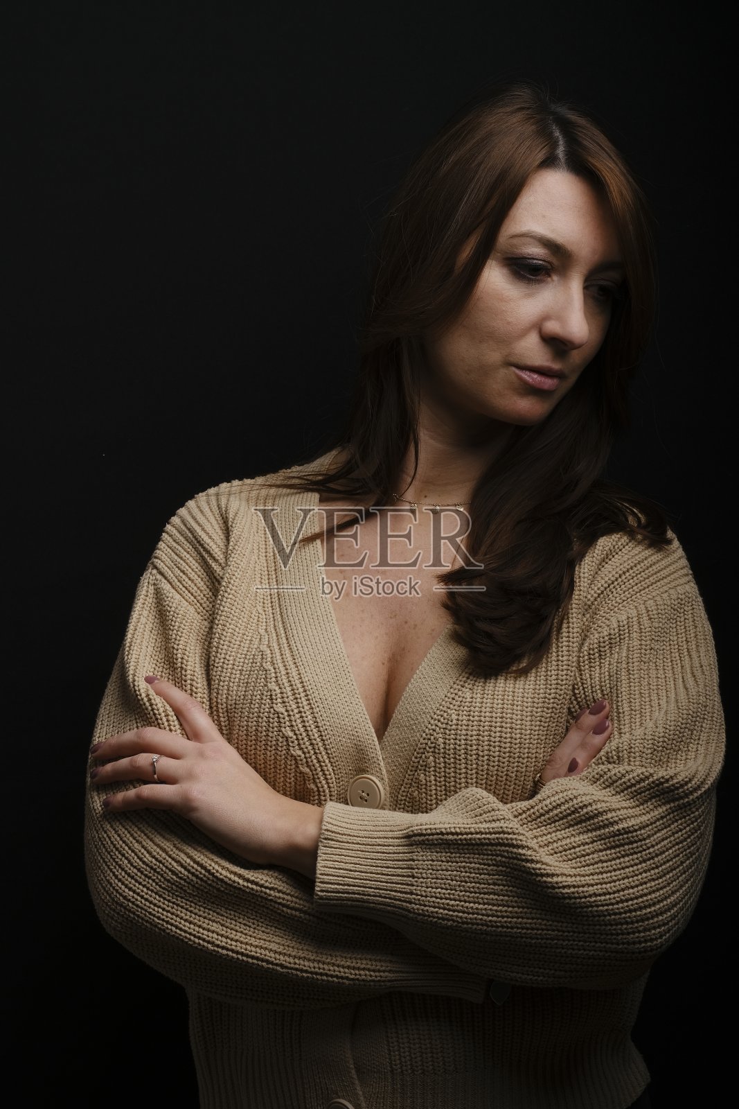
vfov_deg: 24.2
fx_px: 2586
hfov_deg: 16.3
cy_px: 554
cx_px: 370
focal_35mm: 84
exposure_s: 1/250
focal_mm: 56
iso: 160
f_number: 11
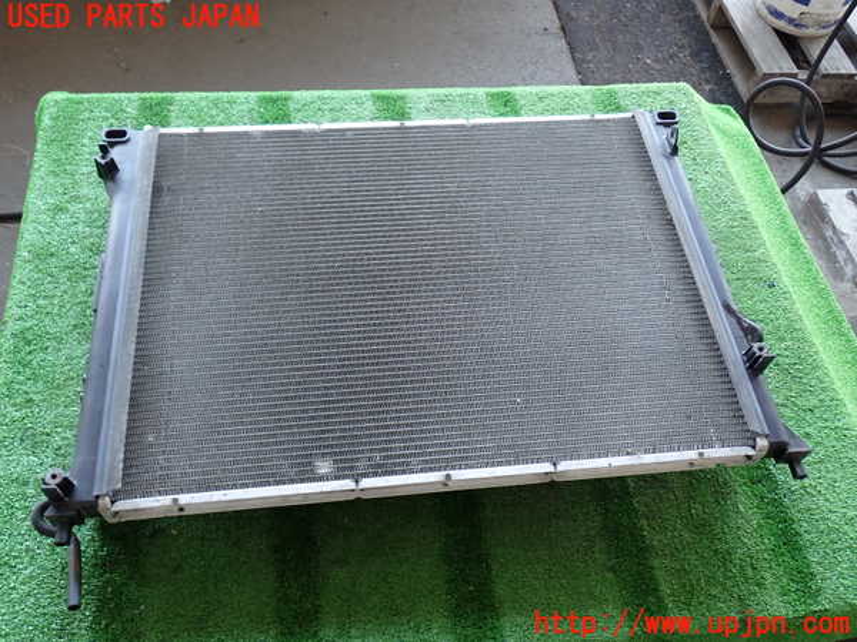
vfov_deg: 44.2
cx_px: 428
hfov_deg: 56.8
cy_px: 321
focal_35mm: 32
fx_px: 792
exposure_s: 1/30
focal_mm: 5.79
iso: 200
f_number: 2.4
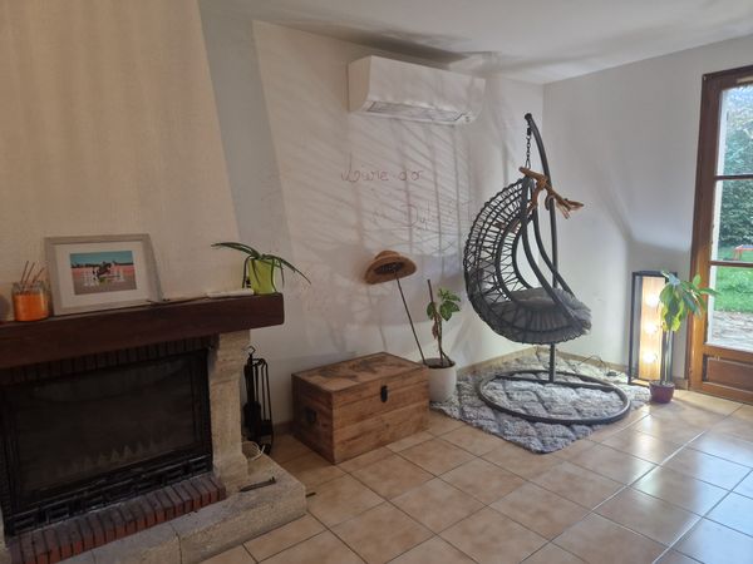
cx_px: 376
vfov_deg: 58.9
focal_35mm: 23
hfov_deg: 73.9
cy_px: 282
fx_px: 500
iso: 320
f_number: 1.8
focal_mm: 5.4
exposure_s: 1/100
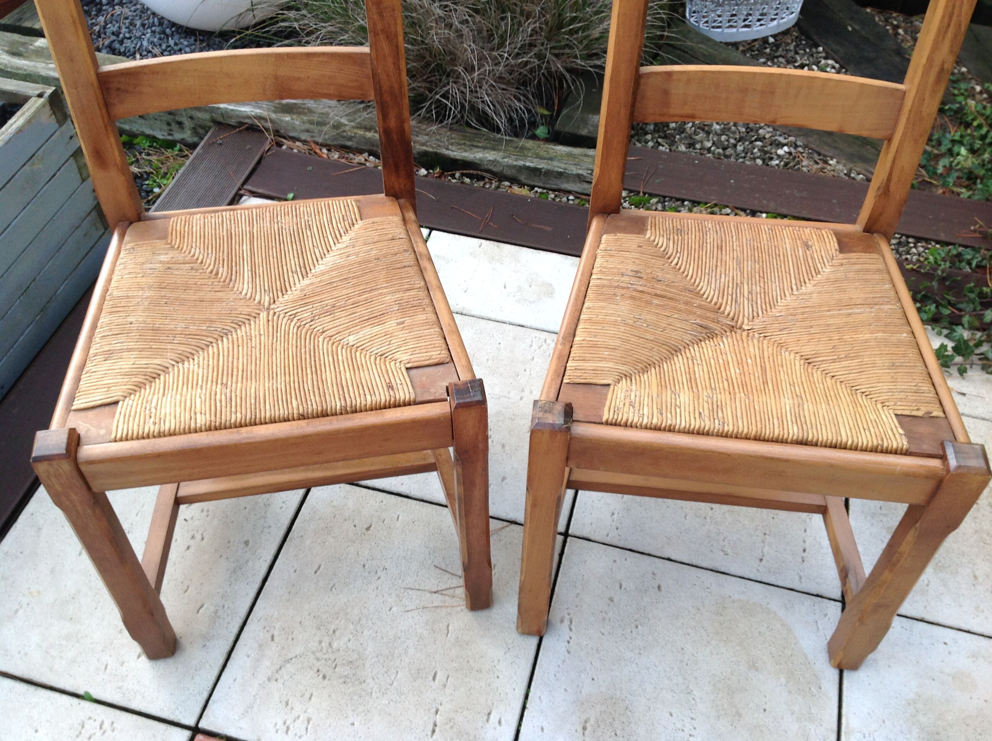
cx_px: 496
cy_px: 370
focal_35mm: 35
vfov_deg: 40.6
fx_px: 1002
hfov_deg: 52.7
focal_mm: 4.28
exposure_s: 1/60
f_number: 2.4
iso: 64
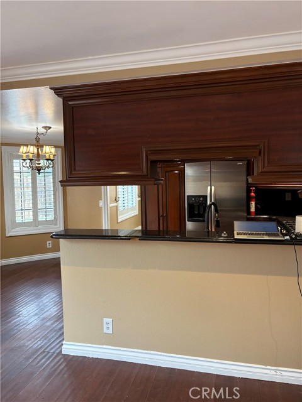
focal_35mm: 26
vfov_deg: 67.3
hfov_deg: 53.1
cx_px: 151
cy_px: 201
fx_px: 302
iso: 160
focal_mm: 5.96
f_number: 1.6
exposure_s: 1/60
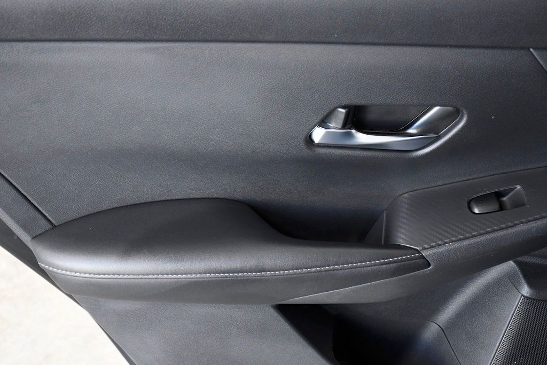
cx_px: 274
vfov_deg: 18.9
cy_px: 182
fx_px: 1094
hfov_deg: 28.1
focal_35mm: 72
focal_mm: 48
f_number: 6.3
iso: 2500
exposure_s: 1/160
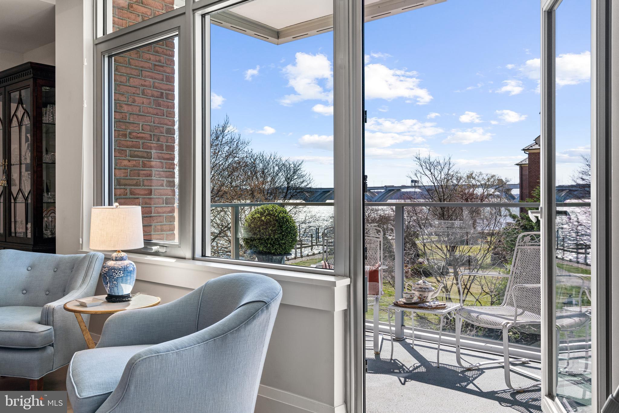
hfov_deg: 60.3
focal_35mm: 31
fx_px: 533
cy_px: 206
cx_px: 310
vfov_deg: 42.3
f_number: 7.1
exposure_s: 1/20
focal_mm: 31
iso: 100
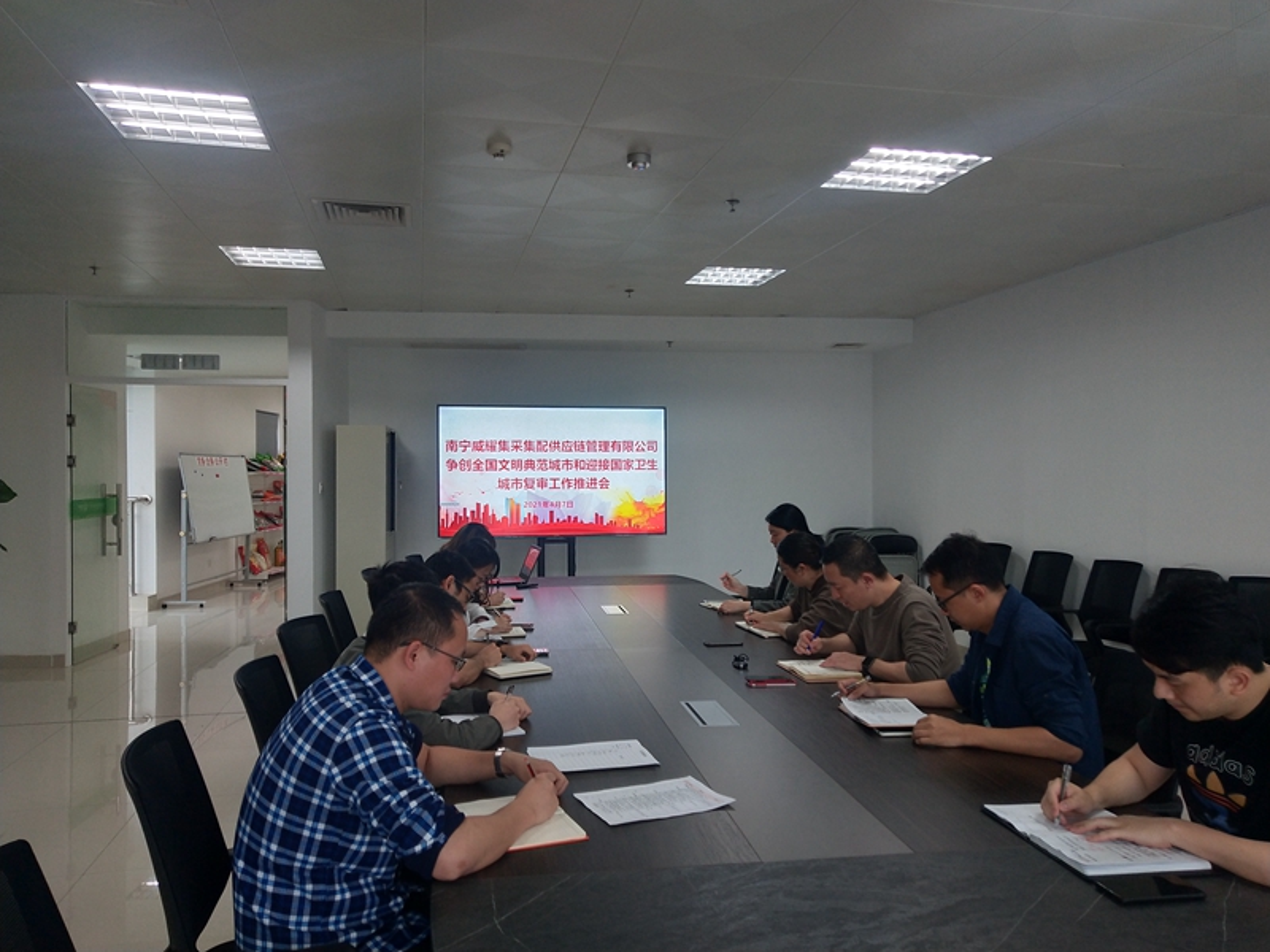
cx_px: 635
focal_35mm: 30
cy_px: 476
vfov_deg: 46.8
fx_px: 1101
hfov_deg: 60.0
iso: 113
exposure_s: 1/100
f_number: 1.8
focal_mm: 3.95
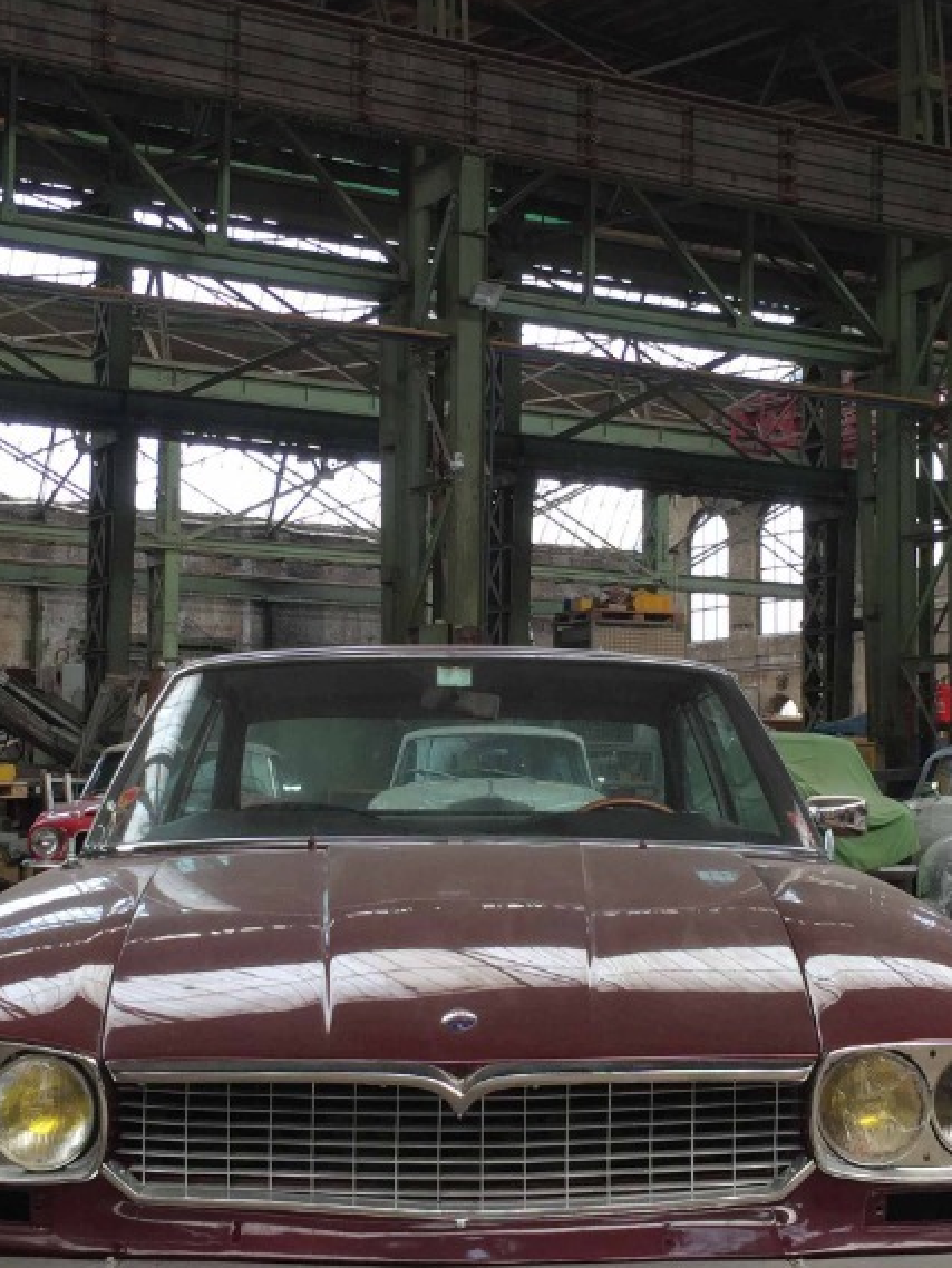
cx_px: 466
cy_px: 622
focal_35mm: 55
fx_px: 2016
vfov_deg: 34.9
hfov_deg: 26.6
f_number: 2.2
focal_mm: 4.15
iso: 32
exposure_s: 1/105
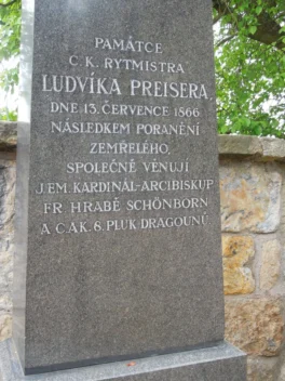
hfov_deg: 33.6
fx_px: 472
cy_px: 190
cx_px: 142
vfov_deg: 43.9
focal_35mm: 43
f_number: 3.9
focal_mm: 7.8
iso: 400
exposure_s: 1/50
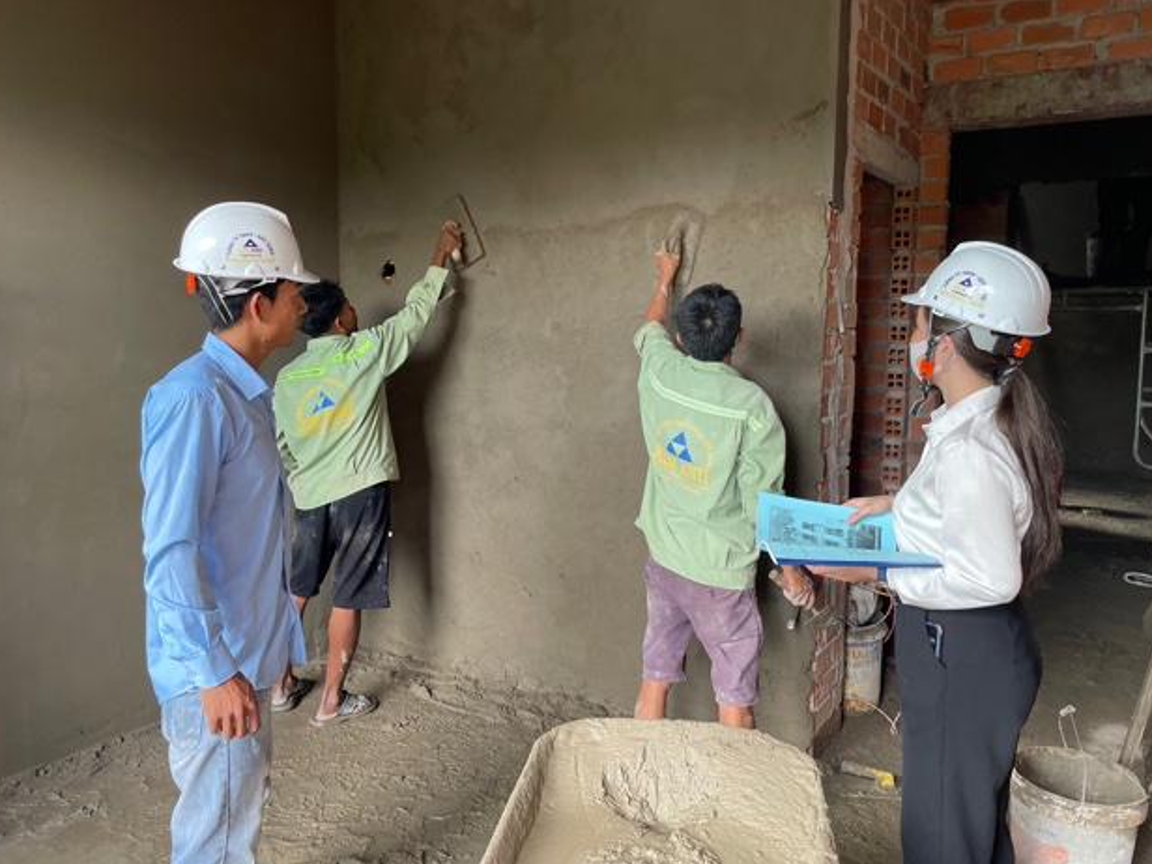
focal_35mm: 27
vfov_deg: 51.3
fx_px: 899
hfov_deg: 65.3
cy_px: 417
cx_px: 574
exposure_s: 1/103
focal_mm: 4.2
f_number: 1.6
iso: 125
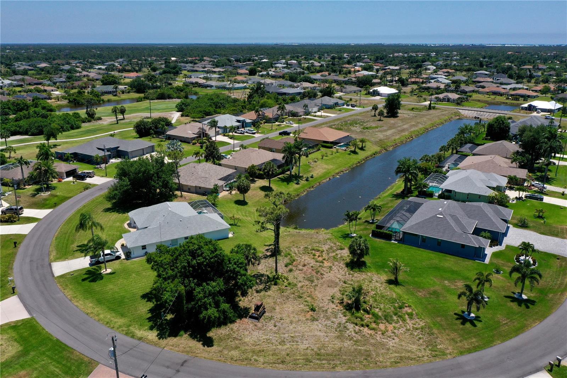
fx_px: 441
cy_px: 189
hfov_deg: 65.5
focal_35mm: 28
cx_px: 284
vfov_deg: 46.4
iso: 100
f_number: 6.3
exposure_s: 1/800
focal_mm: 10.26
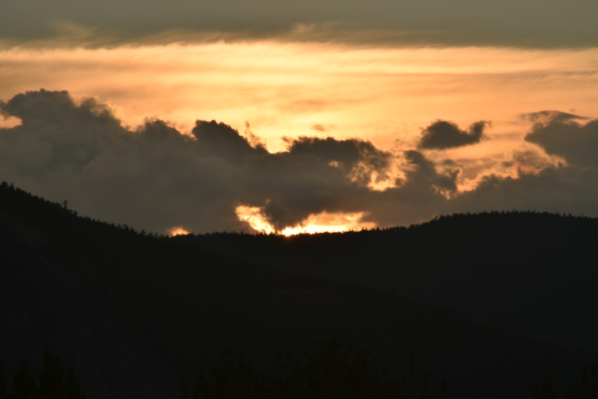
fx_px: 4983
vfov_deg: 4.6
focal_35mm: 300
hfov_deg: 6.9
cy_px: 200
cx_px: 299
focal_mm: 200
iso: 100
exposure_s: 1/200
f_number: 14
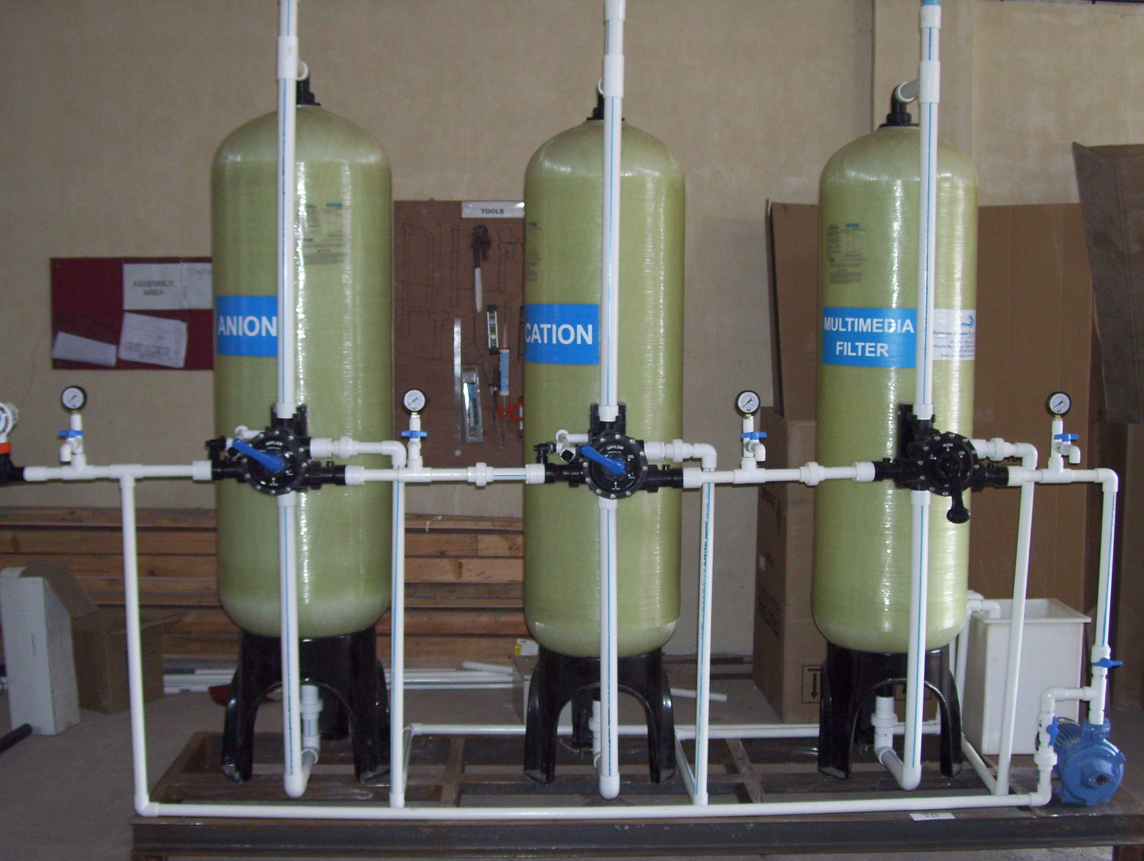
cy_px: 430
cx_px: 572
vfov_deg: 32.3
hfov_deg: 42.0
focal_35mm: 45
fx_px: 1489
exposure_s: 1/60
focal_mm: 7.6
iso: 200
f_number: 3
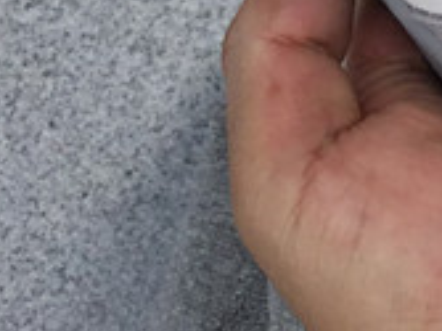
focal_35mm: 167
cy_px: -216
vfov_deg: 8.6
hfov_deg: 11.5
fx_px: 2131
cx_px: 582
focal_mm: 3.3
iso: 25
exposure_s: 1/646
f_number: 2.4
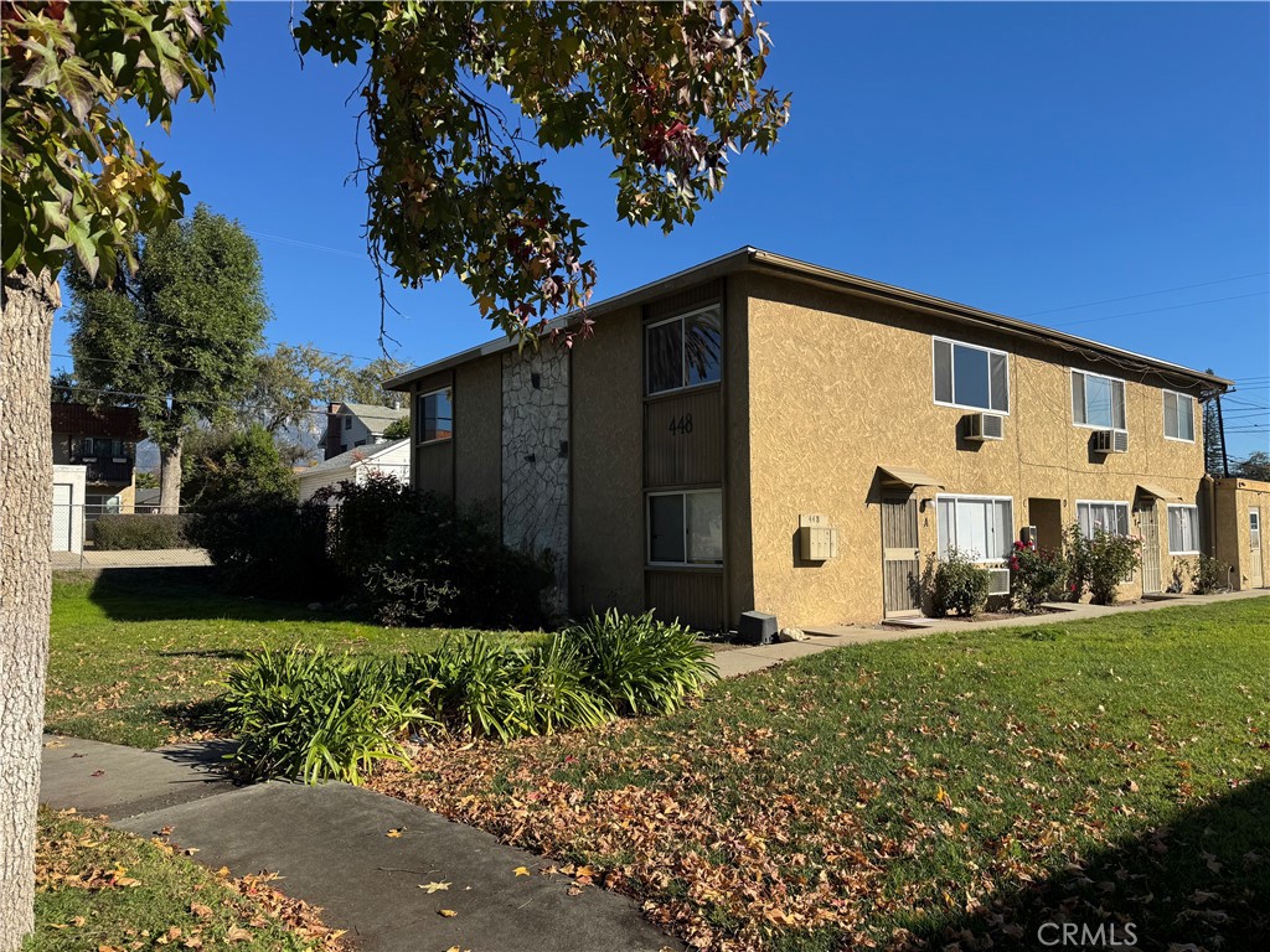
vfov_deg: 56.8
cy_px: 476
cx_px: 635
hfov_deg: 71.6
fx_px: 881
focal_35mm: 24
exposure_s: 1/3802
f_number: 1.78
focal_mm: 6.76
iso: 80
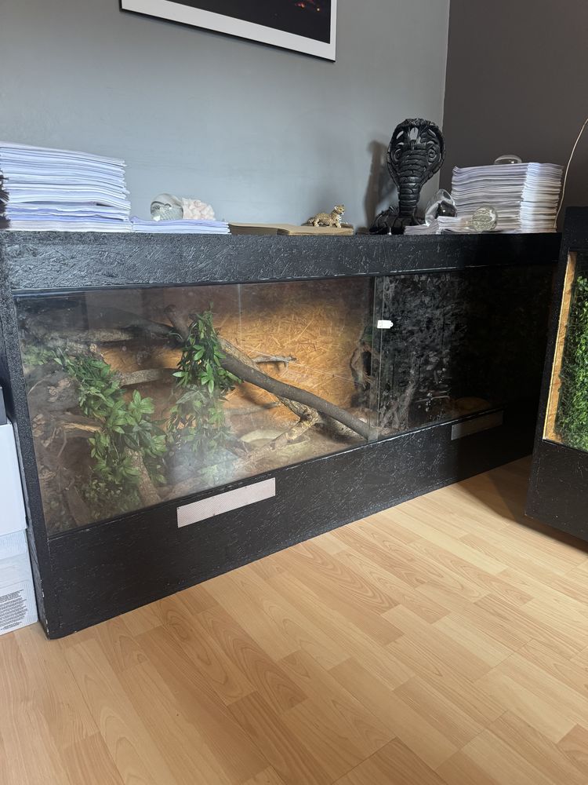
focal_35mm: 24
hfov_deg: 56.8
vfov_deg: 71.6
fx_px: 544
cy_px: 392
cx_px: 294
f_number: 1.78
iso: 400
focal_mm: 6.76
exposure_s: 1/50
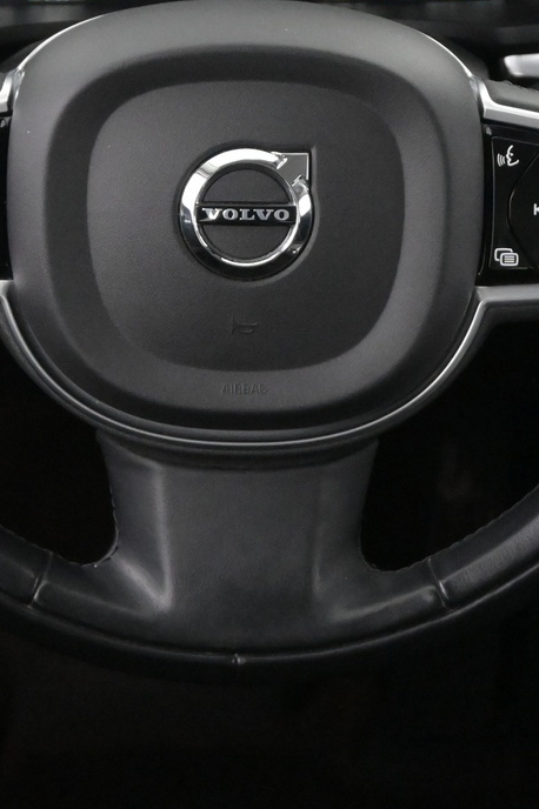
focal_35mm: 106
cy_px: 210
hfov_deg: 12.9
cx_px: 231
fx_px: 2383
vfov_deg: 19.2
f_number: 4.8
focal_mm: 30
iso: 5600
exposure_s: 1/50
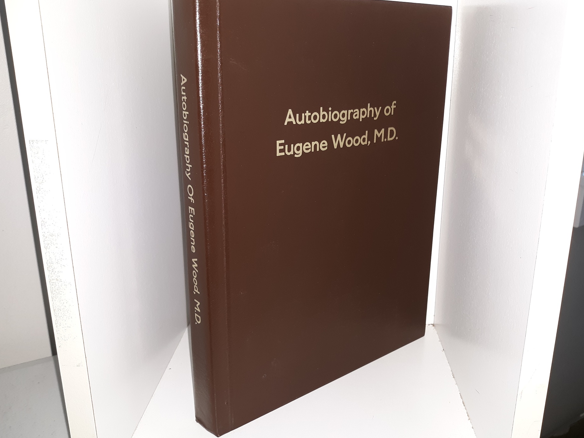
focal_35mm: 31
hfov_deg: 58.3
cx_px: 309
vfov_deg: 45.4
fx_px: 523
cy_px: 215
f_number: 1.7
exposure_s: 1/40
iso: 50
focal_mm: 3.7
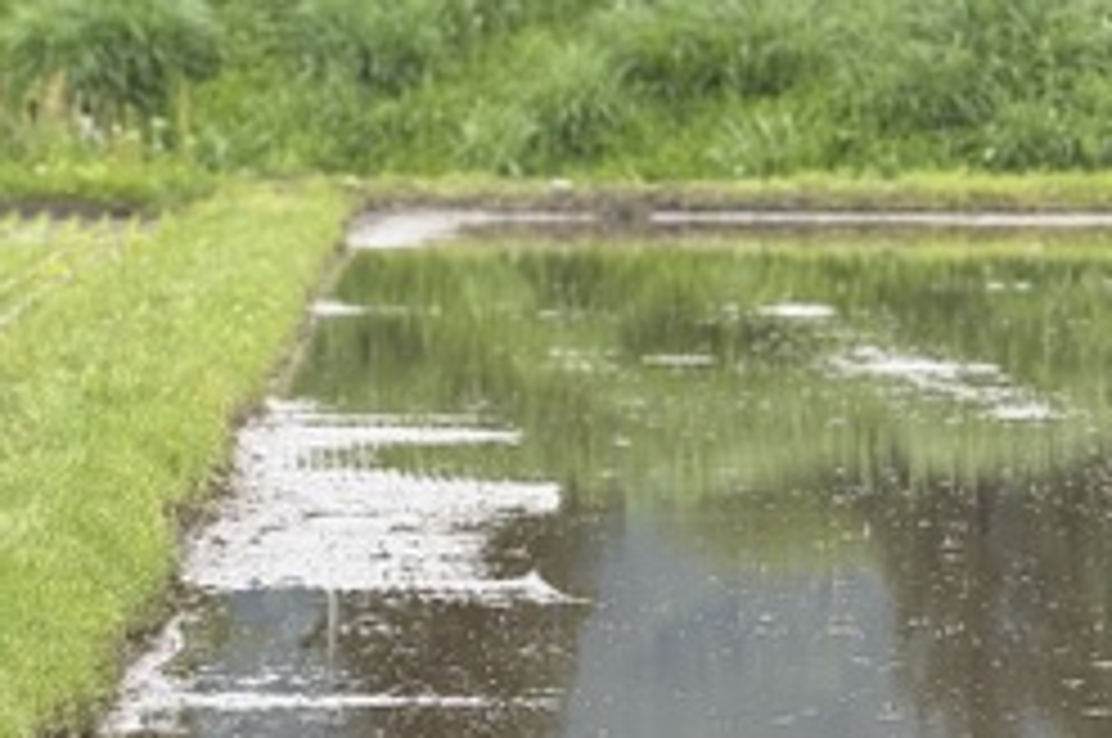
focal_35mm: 243
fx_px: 7496
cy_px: 590
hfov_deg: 8.5
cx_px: 320
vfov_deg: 5.6
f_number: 2.8
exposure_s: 1/687
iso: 64
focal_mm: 15.66
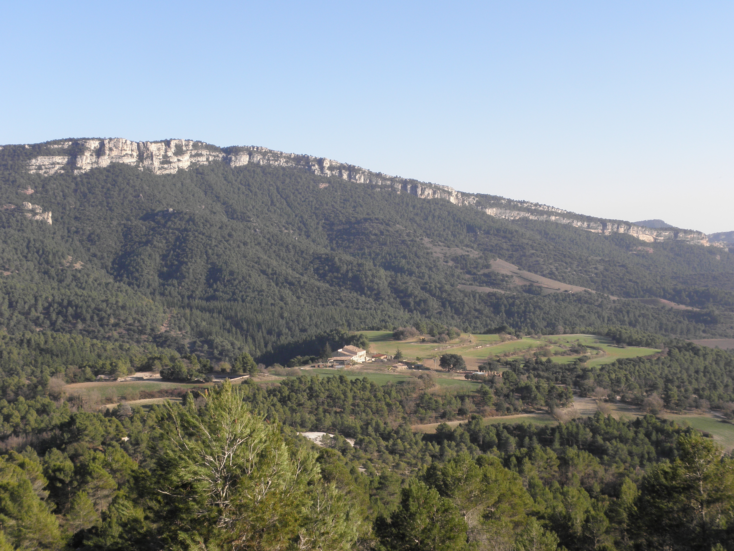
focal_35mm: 49
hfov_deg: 38.9
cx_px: 367
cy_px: 276
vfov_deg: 29.7
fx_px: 1039
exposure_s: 1/160
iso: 64
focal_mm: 8.87
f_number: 5.6
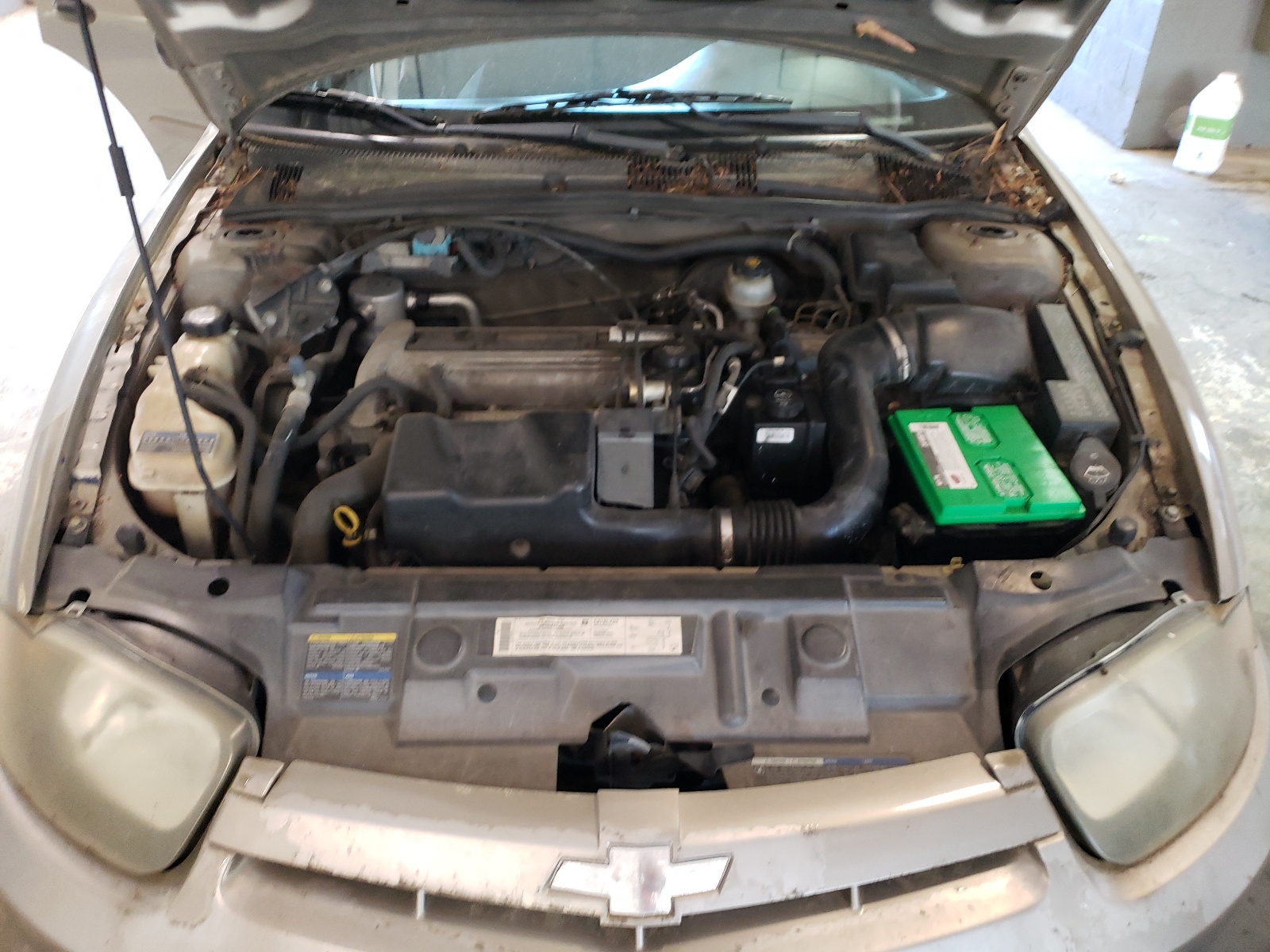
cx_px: 635
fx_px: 954
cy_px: 476
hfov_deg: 67.3
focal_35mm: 26
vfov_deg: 53.1
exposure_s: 1/30
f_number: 1.5
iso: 262
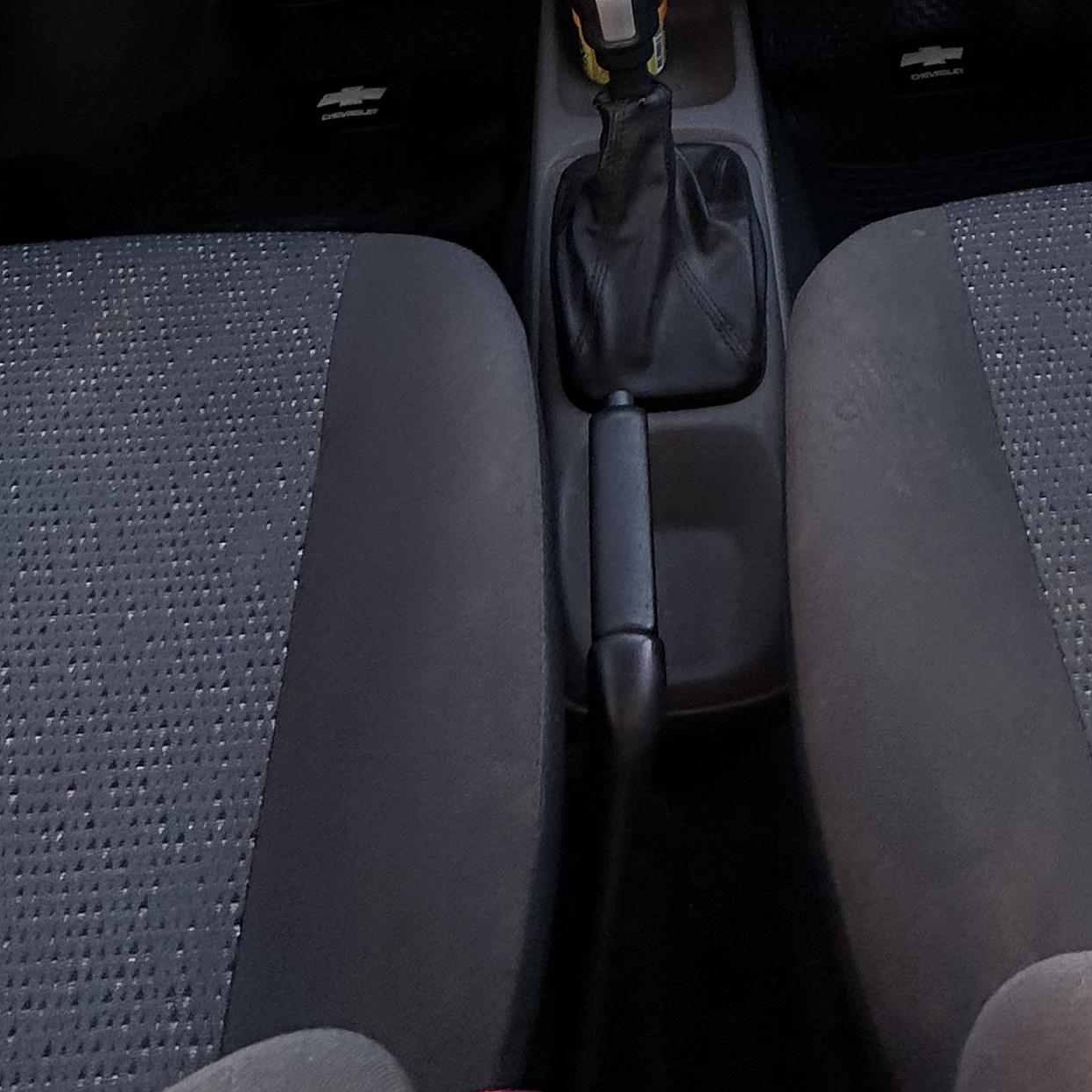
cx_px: 715
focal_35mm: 40
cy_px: -504
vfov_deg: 28.7
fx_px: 1428
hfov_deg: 41.4
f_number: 2.2
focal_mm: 2.22
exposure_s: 1/107
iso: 40
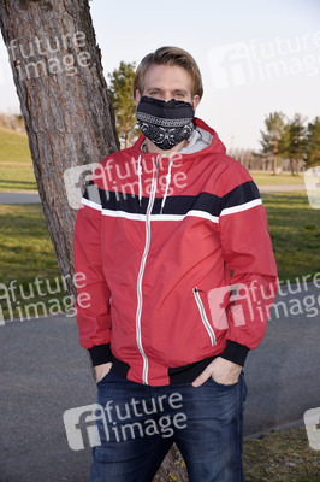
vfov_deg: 27.0
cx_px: 160
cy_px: 241
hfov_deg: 18.2
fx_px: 1002
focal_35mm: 75
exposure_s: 1/160
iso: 400
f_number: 9
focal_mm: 75
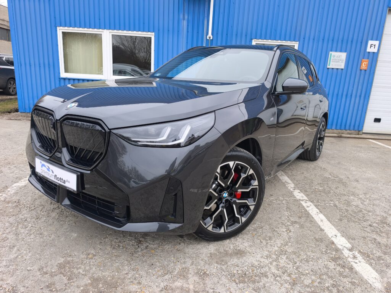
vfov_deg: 58.9
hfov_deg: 73.9
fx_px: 260
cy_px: 146
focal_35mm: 23
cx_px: 196
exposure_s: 1/269
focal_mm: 6.57
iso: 50
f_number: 1.6
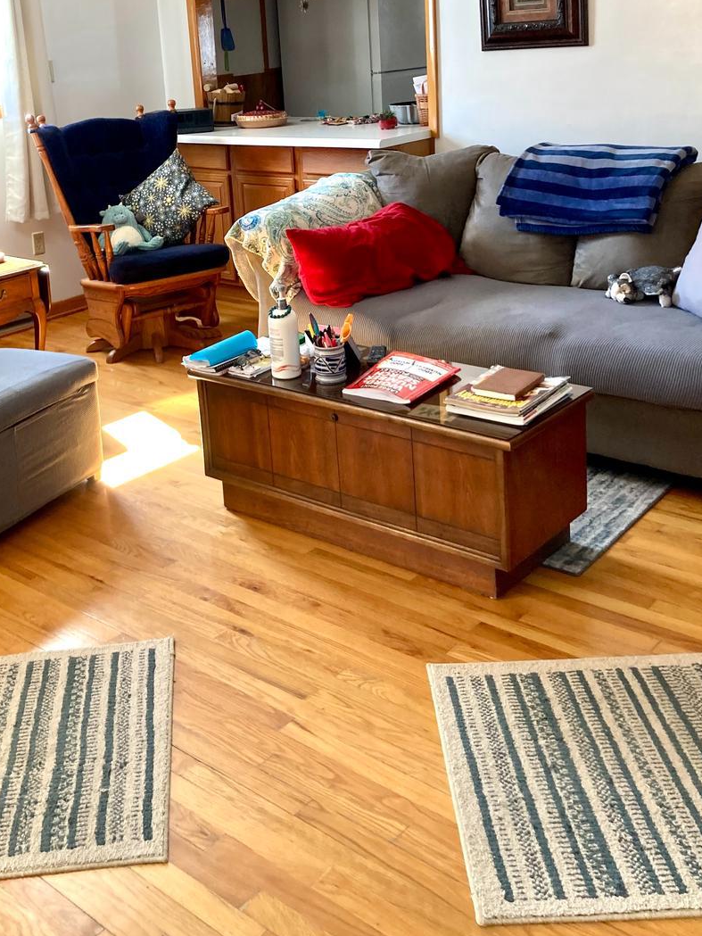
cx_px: 267
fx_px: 1108
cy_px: 267
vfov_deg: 44.6
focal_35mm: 41
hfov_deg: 35.0
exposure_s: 1/86
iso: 80
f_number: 1.8
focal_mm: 3.99
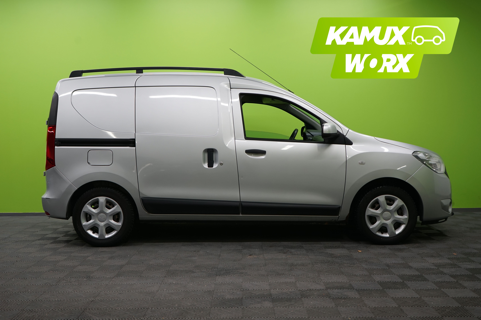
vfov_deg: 33.4
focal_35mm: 40
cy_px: 160
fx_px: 534
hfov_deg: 48.5
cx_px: 240
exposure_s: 1/60
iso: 500
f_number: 5
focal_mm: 40
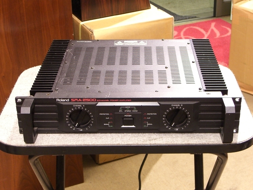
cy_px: 95
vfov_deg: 21.6
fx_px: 497
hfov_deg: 28.6
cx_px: 126
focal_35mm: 68
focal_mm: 14.2
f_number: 4
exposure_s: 1/10
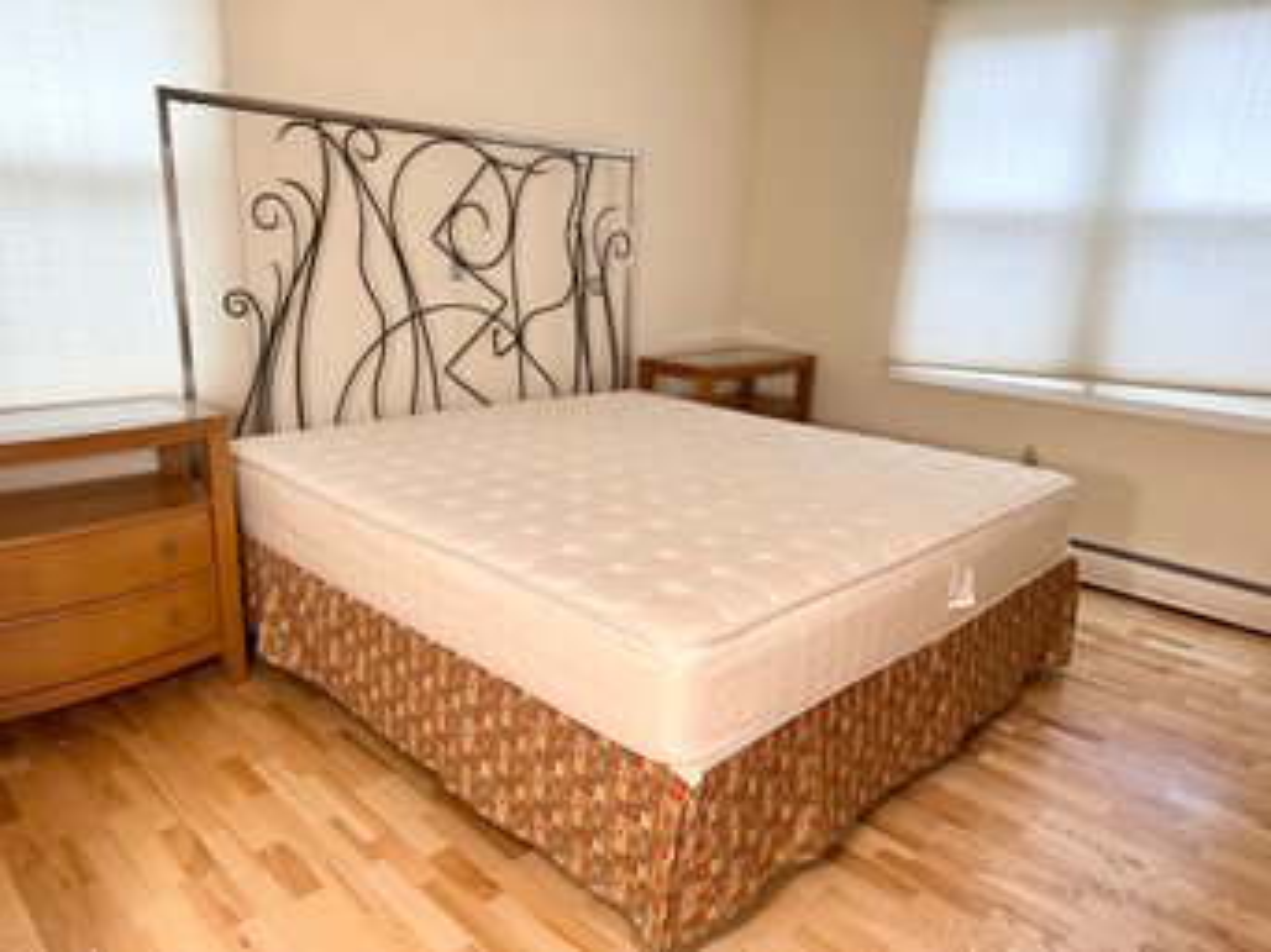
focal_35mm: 24
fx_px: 881
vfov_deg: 56.8
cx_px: 636
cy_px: 476
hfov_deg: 71.6
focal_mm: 6.86
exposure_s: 1/120
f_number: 1.78
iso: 160
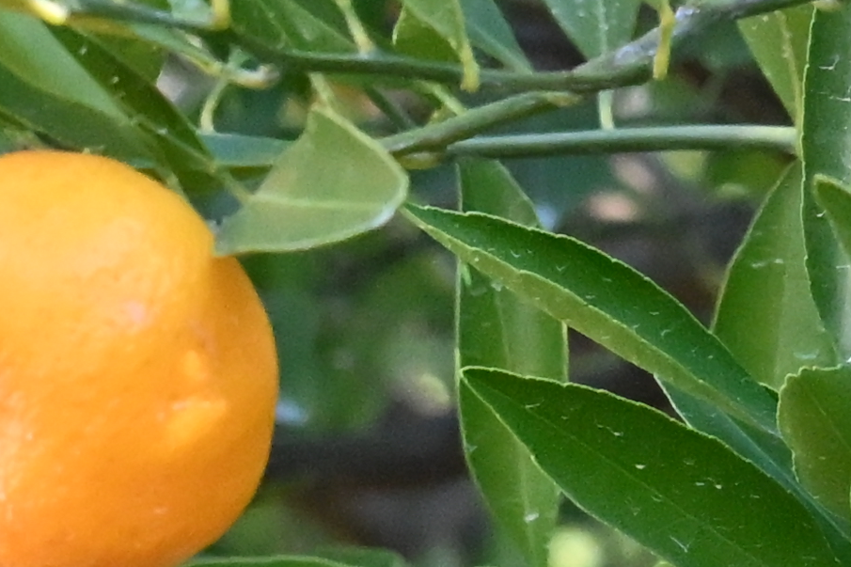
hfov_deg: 2.6
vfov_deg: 1.7
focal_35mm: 802
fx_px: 18954
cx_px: 1381
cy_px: 488
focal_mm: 120
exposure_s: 1/1000
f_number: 8
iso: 7200
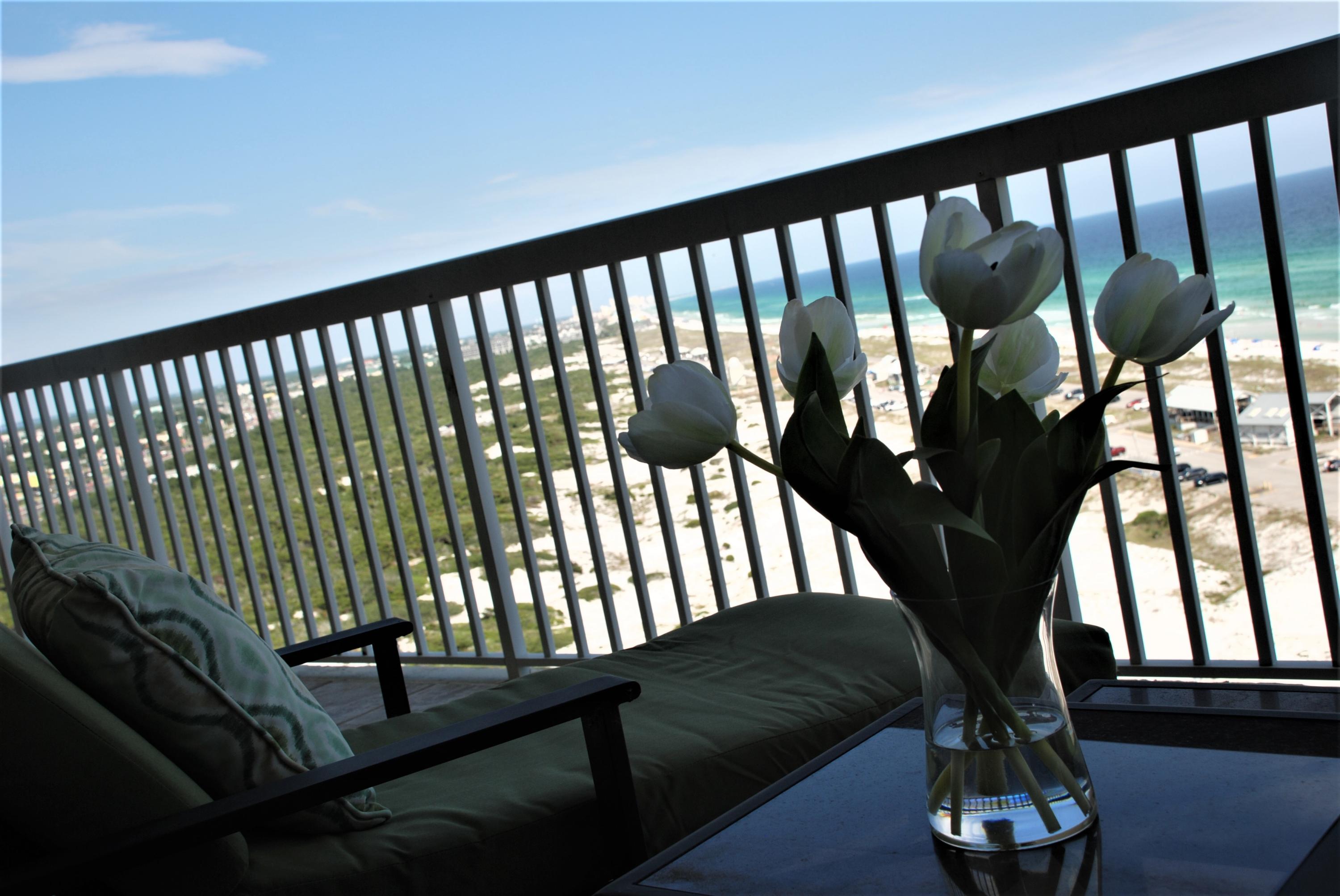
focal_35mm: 39
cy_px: 448
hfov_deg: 49.5
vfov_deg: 34.3
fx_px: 1453
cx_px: 670
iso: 100
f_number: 8
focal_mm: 26
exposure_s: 1/250
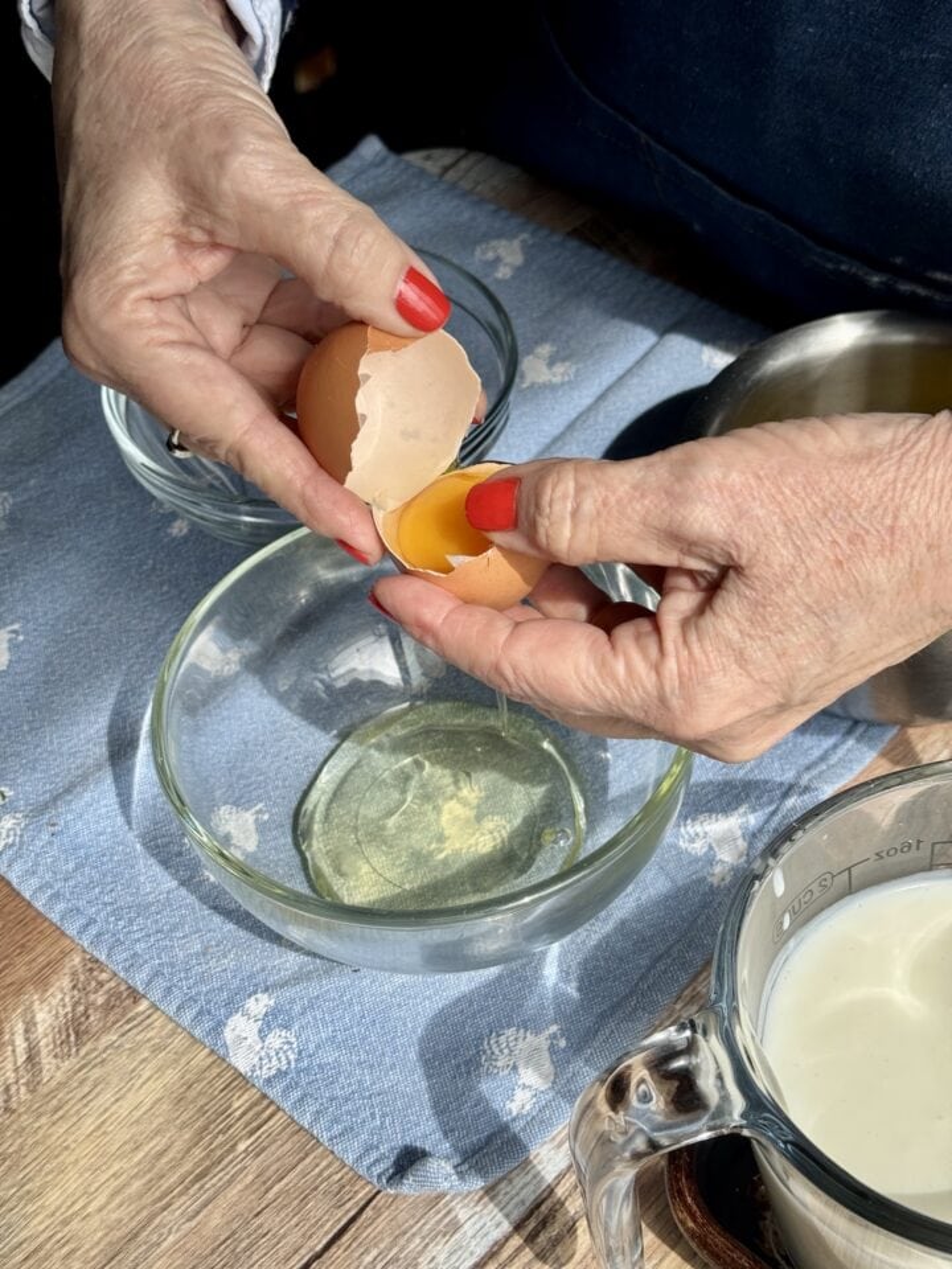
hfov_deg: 30.3
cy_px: 634
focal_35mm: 48
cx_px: 476
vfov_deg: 39.7
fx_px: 1760
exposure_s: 1/1560
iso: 64
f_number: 1.78
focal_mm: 6.76
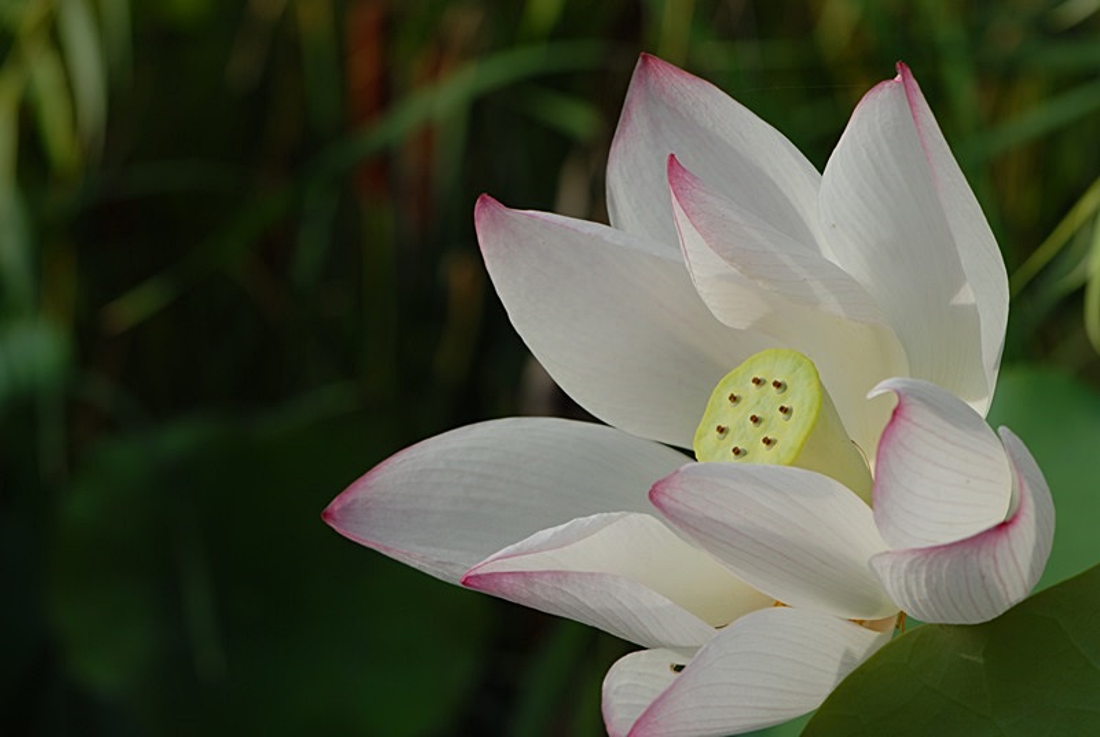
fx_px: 4820
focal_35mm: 158
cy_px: 368
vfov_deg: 8.7
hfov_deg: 13.0
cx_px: 550
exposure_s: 1/125
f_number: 7.1
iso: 100
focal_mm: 105
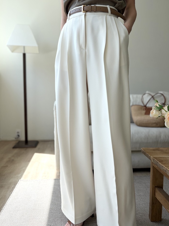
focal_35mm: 28
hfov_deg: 49.7
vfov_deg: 63.4
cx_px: 87
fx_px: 182
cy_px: 106
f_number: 1.6
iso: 50
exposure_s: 1/531
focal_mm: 5.96
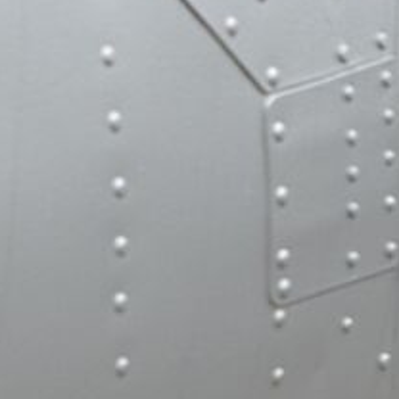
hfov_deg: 3.9
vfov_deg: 4.1
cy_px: 243
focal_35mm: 432
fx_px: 5629
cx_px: 1220
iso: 280
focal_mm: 55
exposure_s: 1/250
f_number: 8
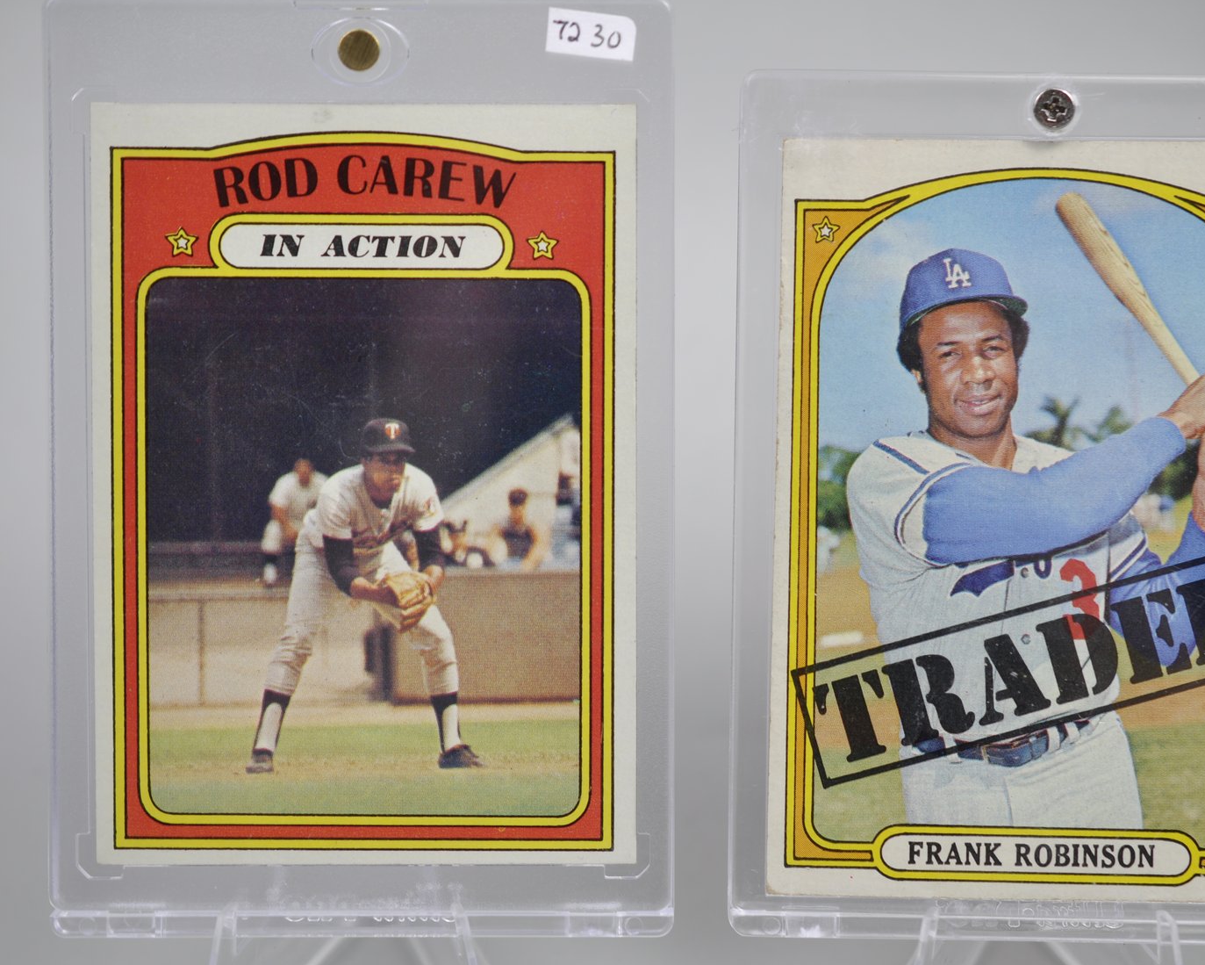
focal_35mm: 70
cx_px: 680
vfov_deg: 21.9
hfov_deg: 27.1
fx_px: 2497
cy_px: 474
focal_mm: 40
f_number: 4
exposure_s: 1/60
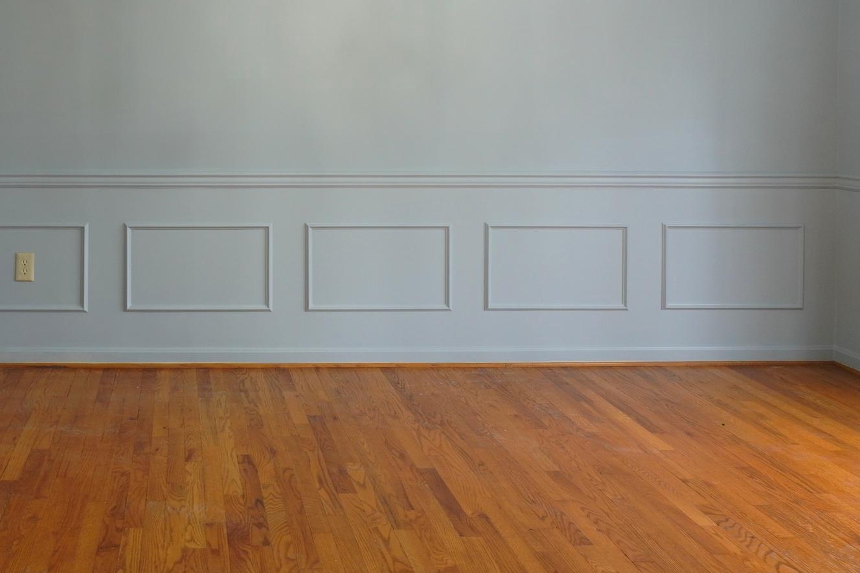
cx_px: 228
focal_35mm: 37
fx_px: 884
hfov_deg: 50.0
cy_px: 219
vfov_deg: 35.8
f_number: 8
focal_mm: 16
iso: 800
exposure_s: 1/13
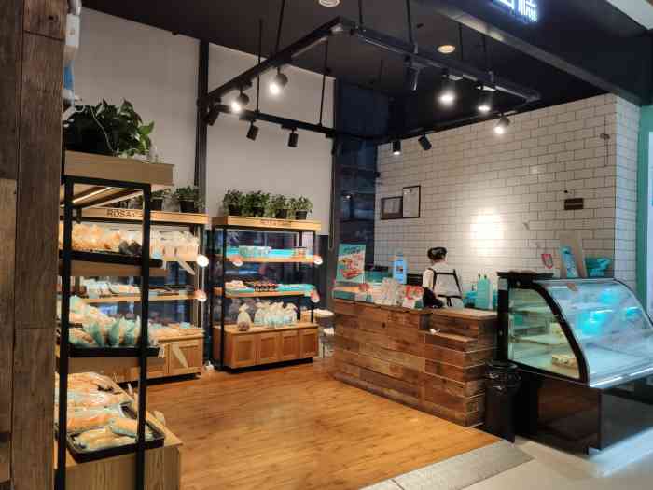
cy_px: 245
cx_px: 326
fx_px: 509
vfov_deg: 51.4
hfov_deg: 65.3
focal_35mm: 27
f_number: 1.75
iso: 130
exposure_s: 1/100
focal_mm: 4.75
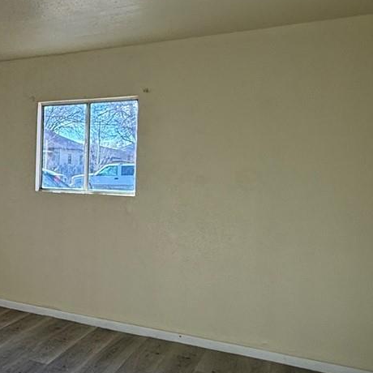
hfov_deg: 29.2
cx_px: -146
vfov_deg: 39.2
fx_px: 524
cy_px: 178
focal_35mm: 43
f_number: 2.2
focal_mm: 2.22
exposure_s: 1/241
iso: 64
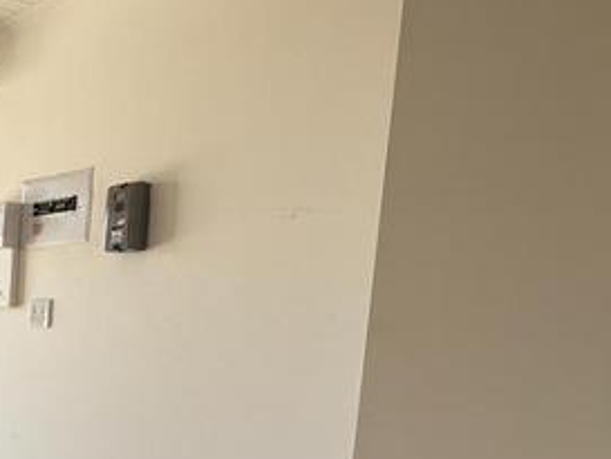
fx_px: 724
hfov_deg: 33.0
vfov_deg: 34.0
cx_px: -195
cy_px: 376
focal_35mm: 41
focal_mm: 2.22
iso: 64
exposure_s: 1/144
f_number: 2.2
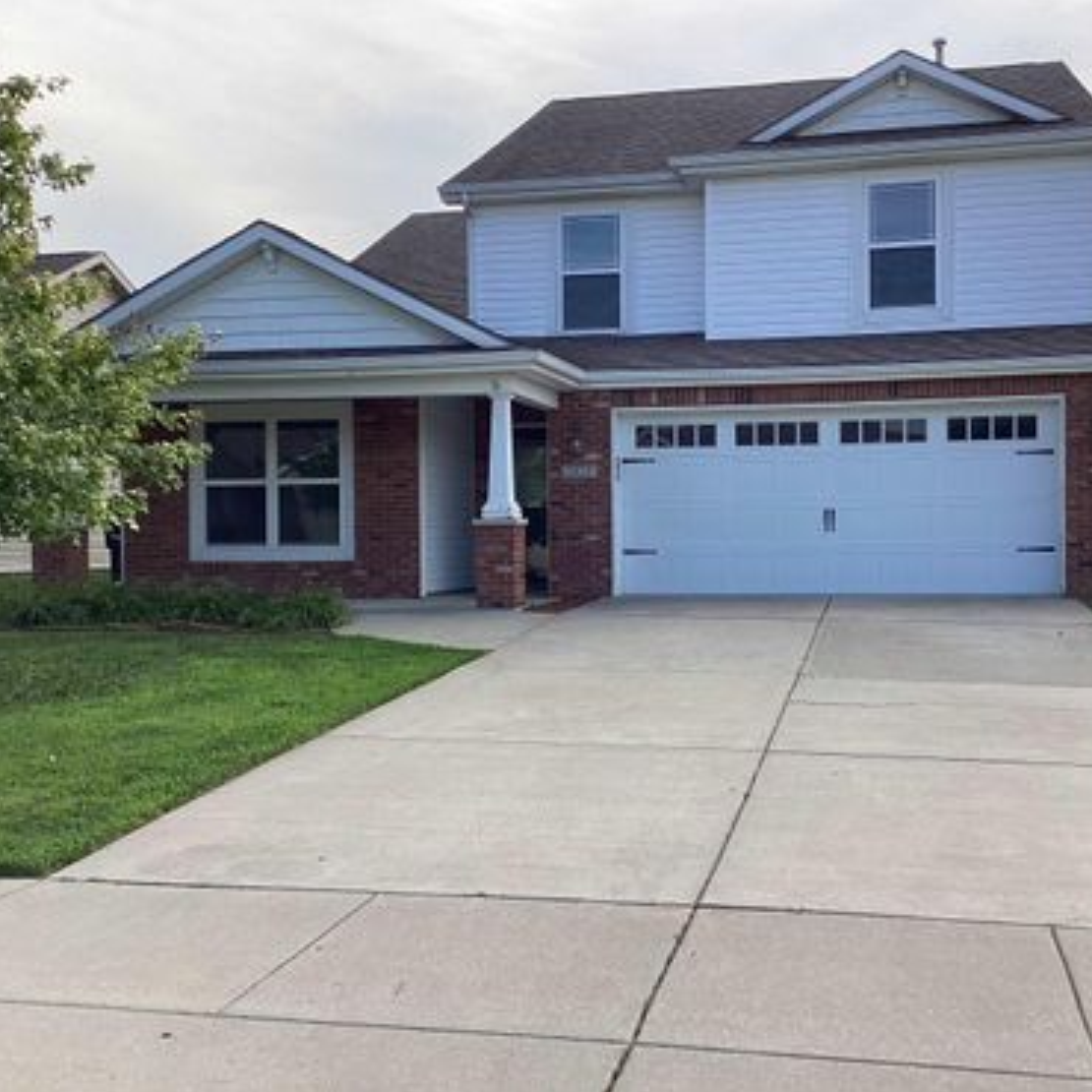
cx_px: 632
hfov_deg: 44.8
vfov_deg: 44.9
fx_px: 1321
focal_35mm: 37
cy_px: 547
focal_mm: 3.3
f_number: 2.4
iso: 25
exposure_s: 1/357
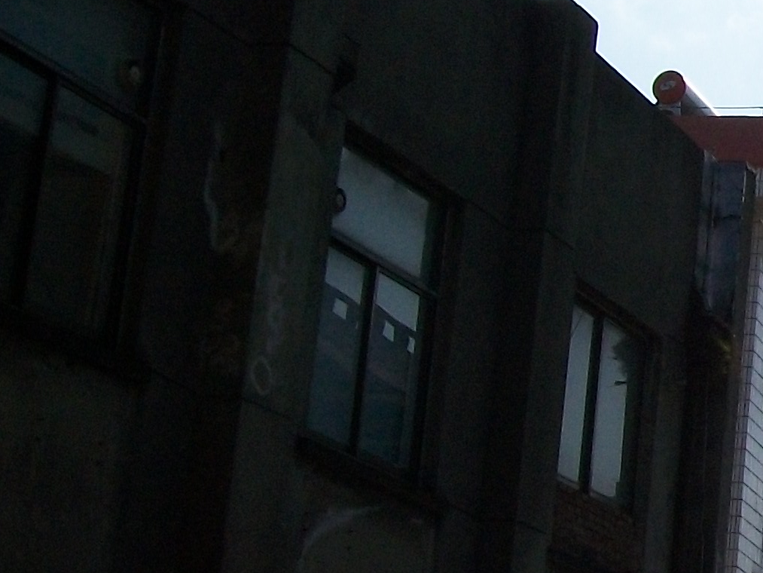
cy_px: 212
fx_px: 2557
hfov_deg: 15.6
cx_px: 1156
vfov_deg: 12.8
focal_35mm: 116
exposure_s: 1/1401
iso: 80
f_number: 4.8
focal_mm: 6
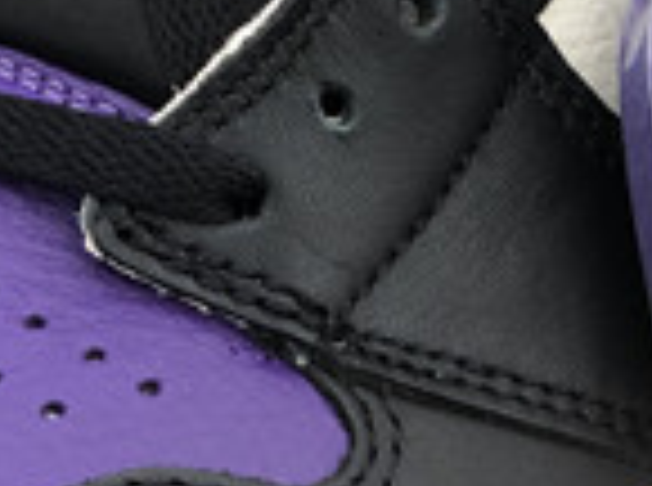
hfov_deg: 7.5
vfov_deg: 5.5
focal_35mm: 266
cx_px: 526
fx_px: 4998
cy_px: -191
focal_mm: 6
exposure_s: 1/100
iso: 16
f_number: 2.4
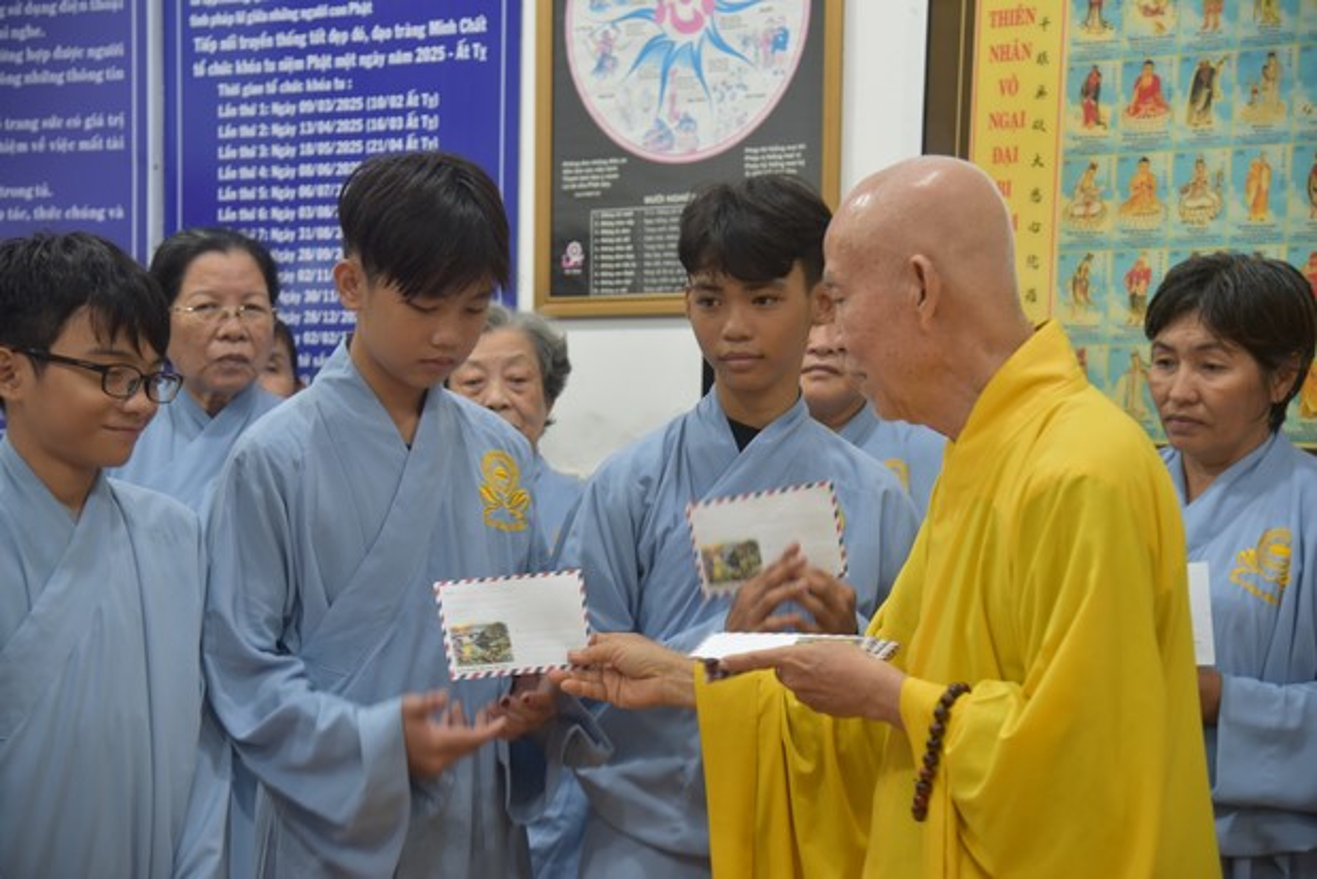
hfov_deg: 27.0
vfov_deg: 18.2
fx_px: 2745
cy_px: 440
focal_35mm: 75
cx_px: 658
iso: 800
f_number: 4
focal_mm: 75
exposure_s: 1/60
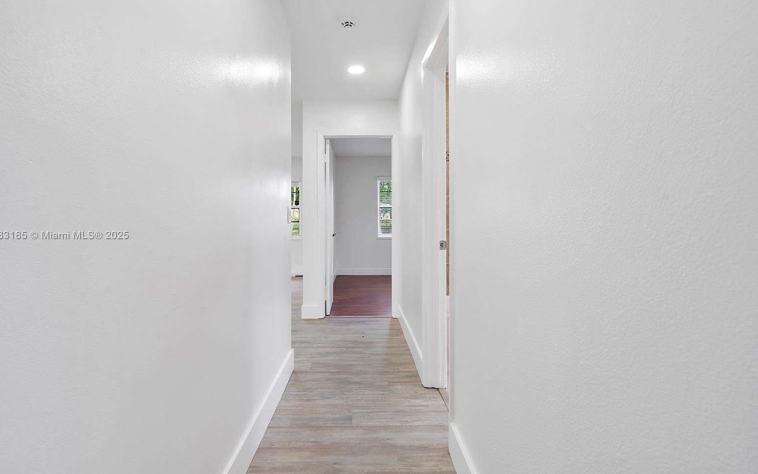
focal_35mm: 17
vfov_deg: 68.0
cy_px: 236
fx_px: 351
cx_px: 366
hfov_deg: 94.3
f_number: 9
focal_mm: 16
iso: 640
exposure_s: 1/20
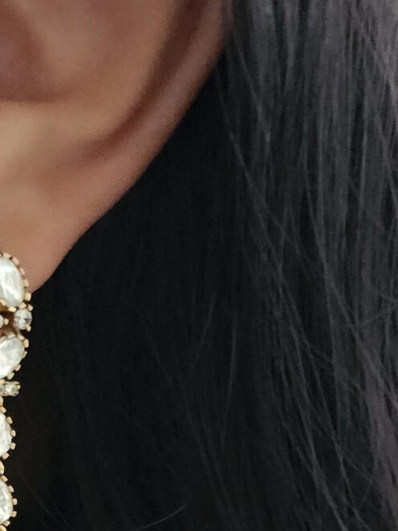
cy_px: 657
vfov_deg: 20.4
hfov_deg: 16.5
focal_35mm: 89
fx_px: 1365
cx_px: 289
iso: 800
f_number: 1.7
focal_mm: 6.3
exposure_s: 1/50
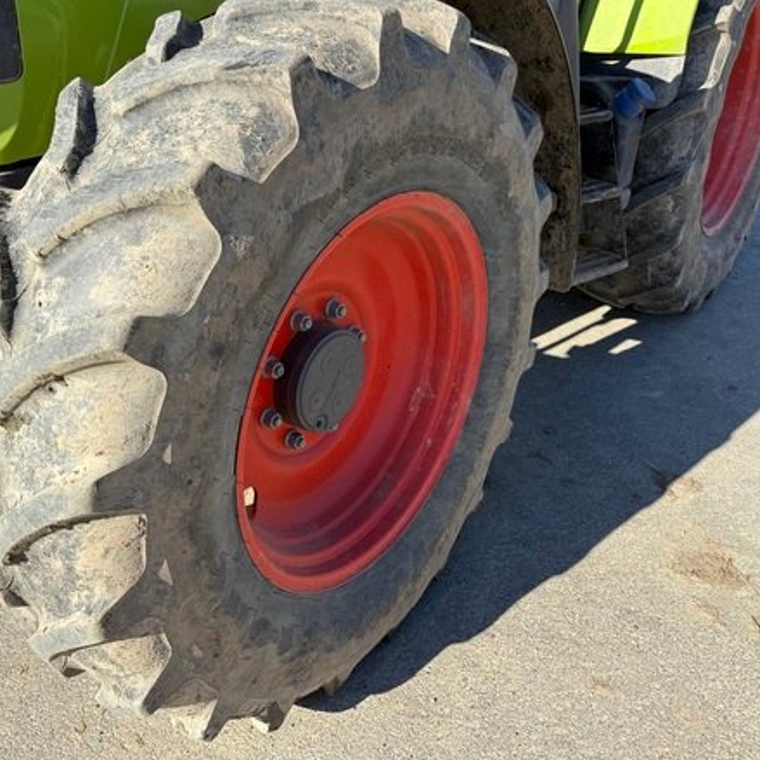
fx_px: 720
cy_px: 376
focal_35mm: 29
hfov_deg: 55.2
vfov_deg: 55.6
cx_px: 299
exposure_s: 1/2110
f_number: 1.78
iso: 80
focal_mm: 6.76
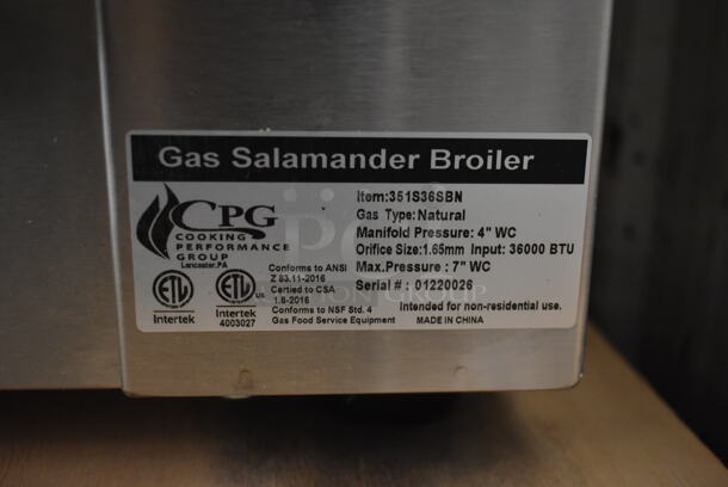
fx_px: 850
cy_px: 244
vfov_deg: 32.0
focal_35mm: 42
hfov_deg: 46.4
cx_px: 364
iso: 3200
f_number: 4.2
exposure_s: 1/50
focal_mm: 28
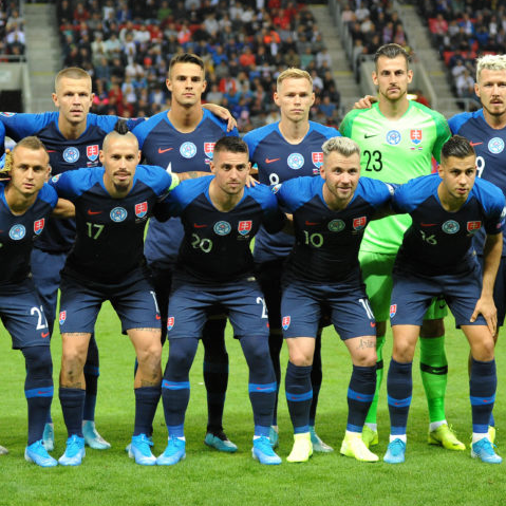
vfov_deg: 16.0
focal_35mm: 109
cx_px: 228
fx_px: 1803
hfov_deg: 16.0
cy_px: 238
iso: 1600
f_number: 3.5
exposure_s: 1/500
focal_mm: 80
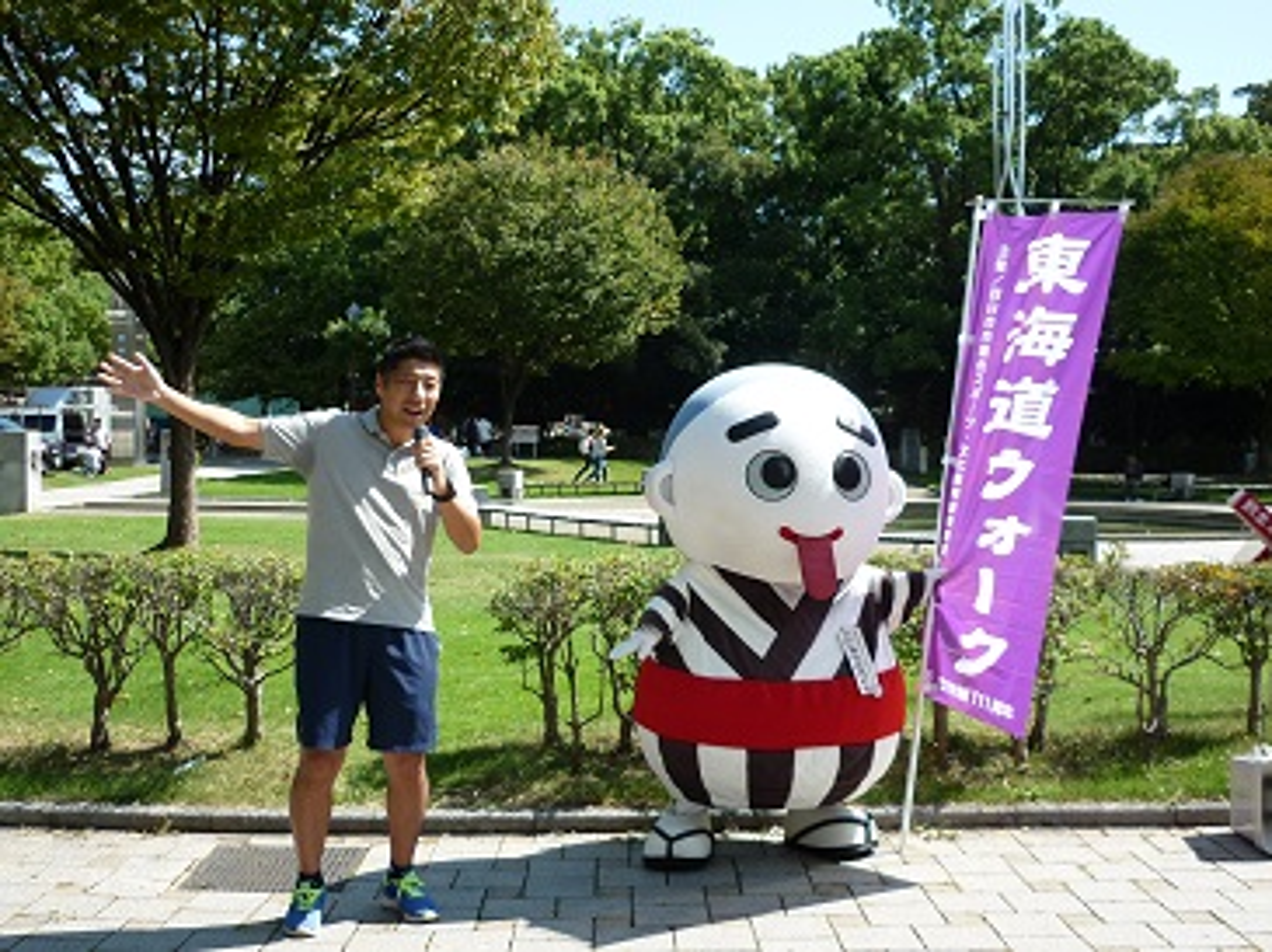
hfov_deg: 47.9
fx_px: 1432
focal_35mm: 39
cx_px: 636
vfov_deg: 36.8
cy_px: 476
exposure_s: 1/640
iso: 80
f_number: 2.8
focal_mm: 5.5
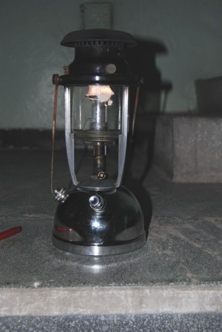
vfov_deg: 41.1
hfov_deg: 28.2
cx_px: 111
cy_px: 166
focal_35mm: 48
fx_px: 442
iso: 200
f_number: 4.5
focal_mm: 32
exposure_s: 1/60
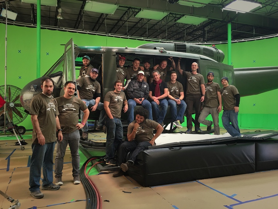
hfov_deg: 61.7
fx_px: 233
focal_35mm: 29
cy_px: 104
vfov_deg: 48.2
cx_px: 139
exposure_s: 1/15
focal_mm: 4.15
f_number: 2.2
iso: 25
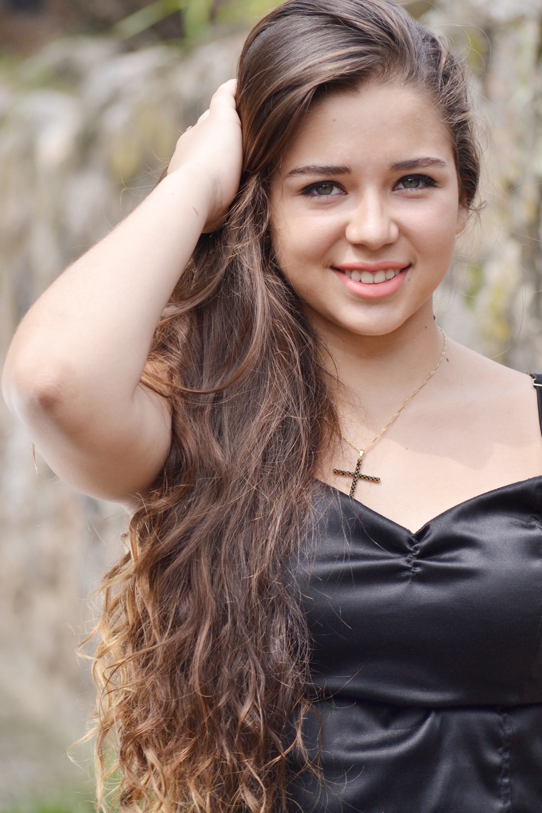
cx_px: 271
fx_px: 5081
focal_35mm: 225
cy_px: 406
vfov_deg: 9.1
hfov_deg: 6.1
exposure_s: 1/640
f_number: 7.1
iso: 280
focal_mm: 150
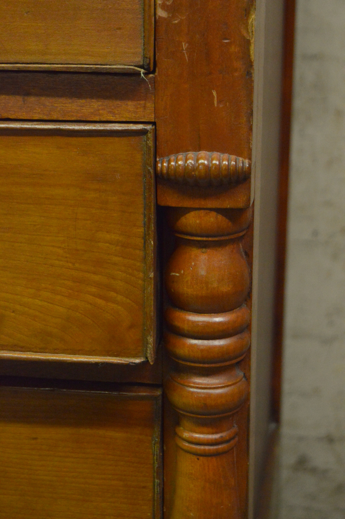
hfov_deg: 16.5
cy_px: 260
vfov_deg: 24.6
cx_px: 172
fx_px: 1188
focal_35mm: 82
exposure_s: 1/40
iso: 3200
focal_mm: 55
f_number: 5.6
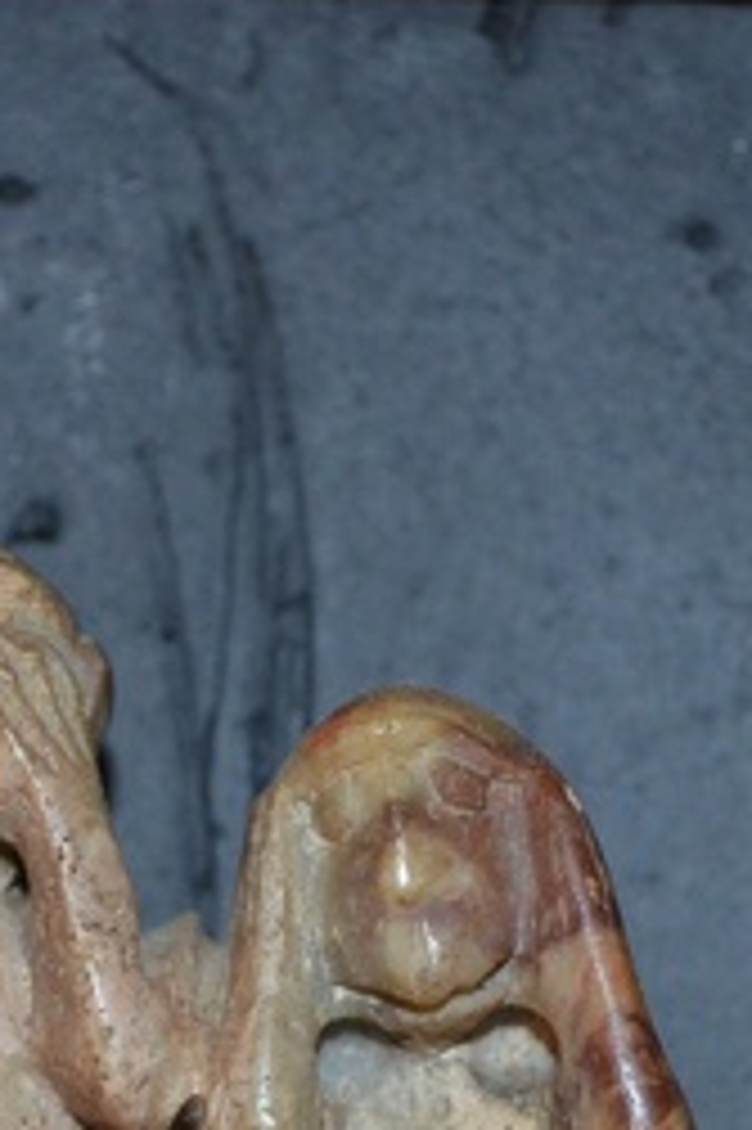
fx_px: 5334
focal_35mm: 170
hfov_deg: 8.1
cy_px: 990
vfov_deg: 12.0
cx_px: 194
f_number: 5
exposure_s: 1/60
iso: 1250
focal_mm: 36
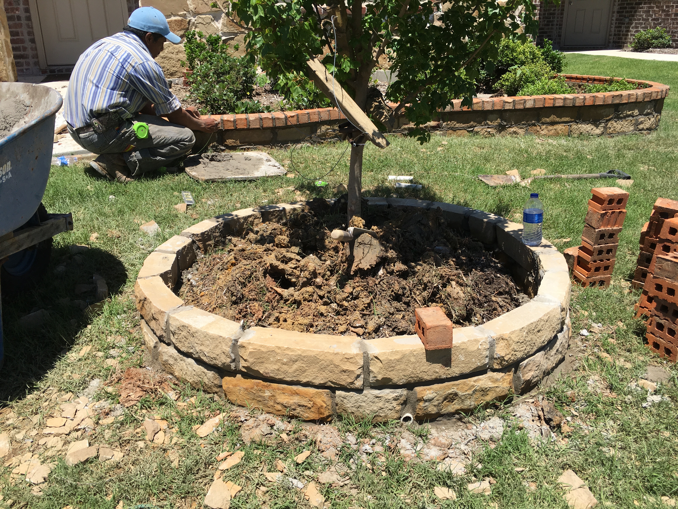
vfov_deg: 48.2
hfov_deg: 61.7
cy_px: 254
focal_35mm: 29
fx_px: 568
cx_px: 339
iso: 25
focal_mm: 4.15
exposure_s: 1/1479
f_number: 2.2
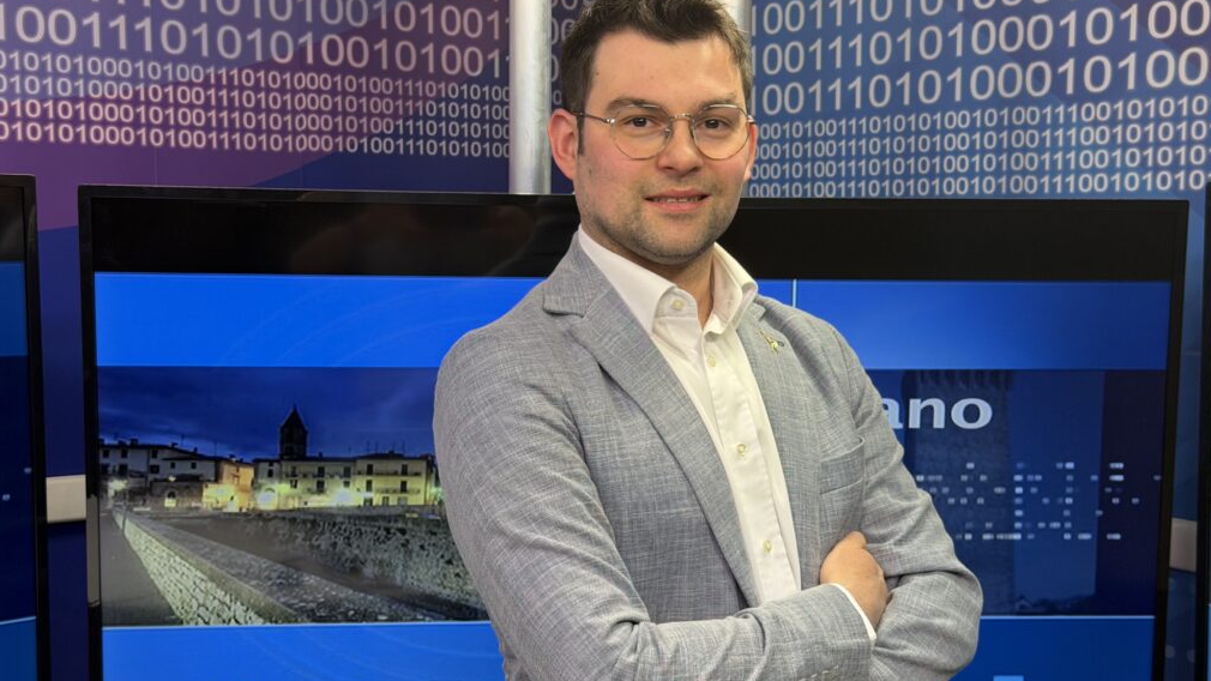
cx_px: 610
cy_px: 405
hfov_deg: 39.2
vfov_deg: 22.6
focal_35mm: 53
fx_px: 1702
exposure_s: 1/100
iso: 50
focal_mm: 6.76
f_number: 1.78
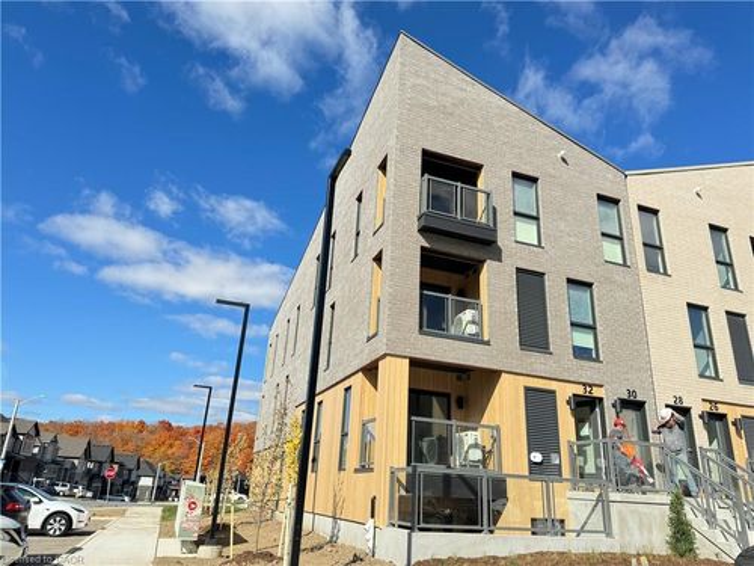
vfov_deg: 56.8
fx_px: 523
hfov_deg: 71.6
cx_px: 377
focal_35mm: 24
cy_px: 283
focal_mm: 6.76
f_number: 1.78
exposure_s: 1/2833
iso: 80
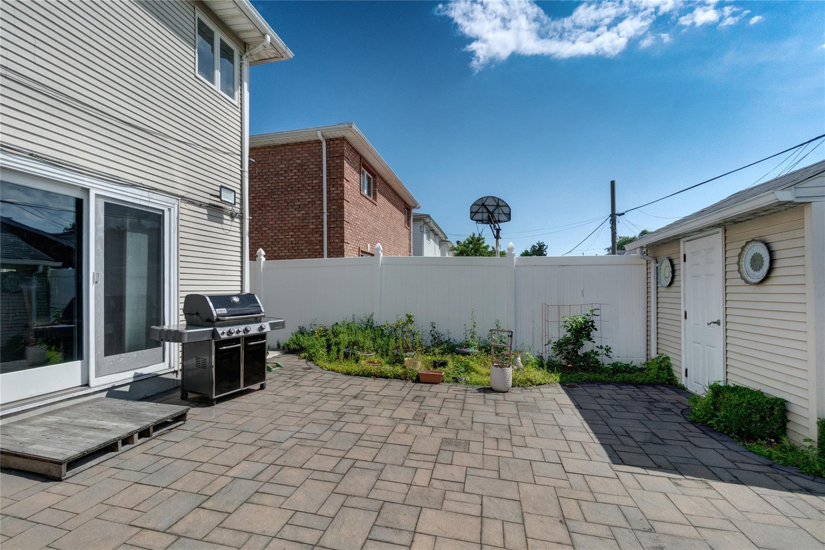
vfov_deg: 77.3
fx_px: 344
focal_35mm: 15
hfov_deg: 100.4
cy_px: 275
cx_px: 412
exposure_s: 1/4000
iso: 800
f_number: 9
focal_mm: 10
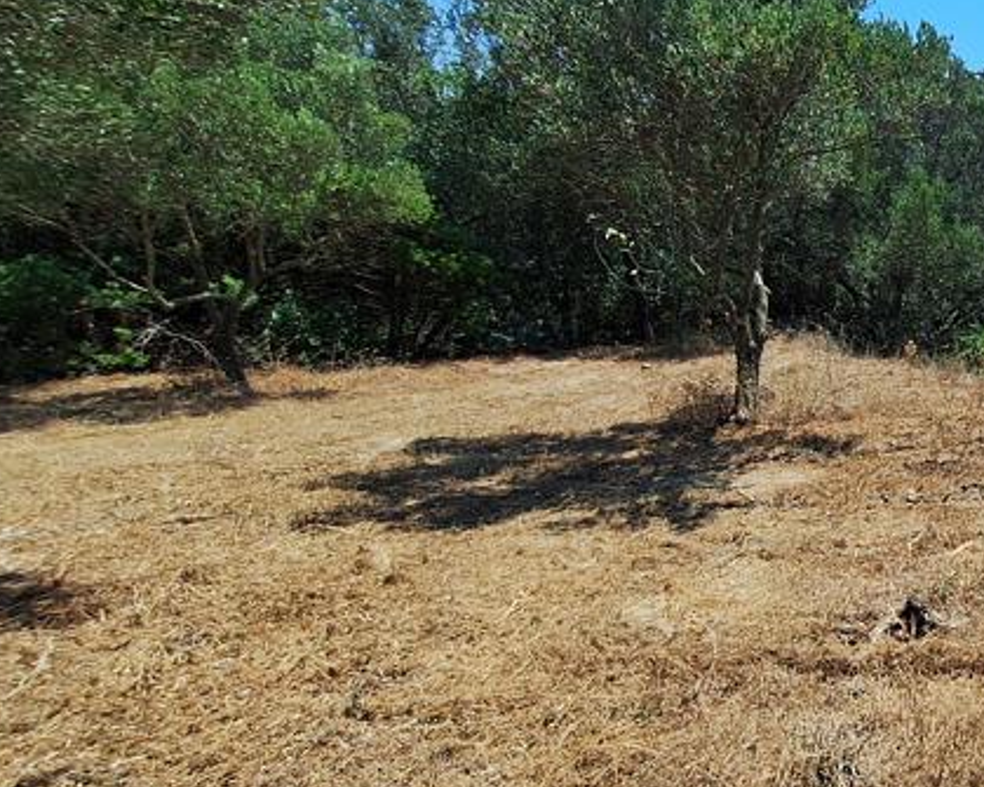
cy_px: 397
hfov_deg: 43.7
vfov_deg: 47.1
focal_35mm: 31
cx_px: 1090
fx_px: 903
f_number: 2.2
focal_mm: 1.74
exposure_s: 1/1639
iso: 40
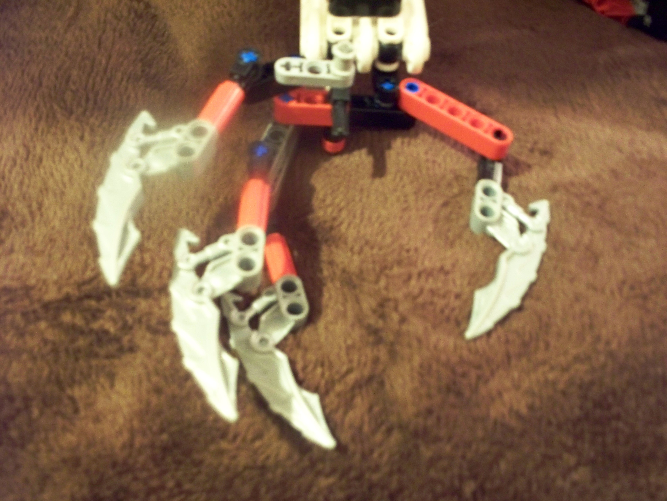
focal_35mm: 35
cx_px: 334
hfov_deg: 52.6
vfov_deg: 40.7
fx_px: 674
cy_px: 250
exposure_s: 1/2.5
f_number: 2.8
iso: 400
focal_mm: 7.54
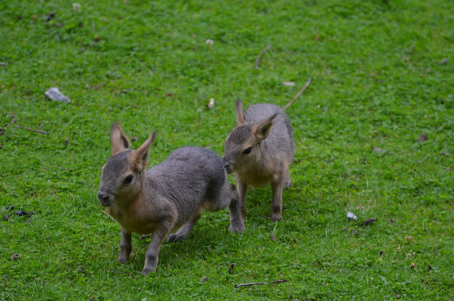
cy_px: 150
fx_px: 5664
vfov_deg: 3.0
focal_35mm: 450
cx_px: 227
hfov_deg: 4.6
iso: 800
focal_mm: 300
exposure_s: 1/250
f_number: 5.6
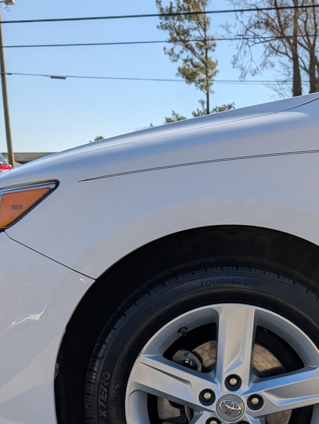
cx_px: 240
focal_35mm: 57
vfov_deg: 32.1
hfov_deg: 25.4
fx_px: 698
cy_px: 381
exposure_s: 1/786
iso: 19
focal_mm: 6.9
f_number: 1.68
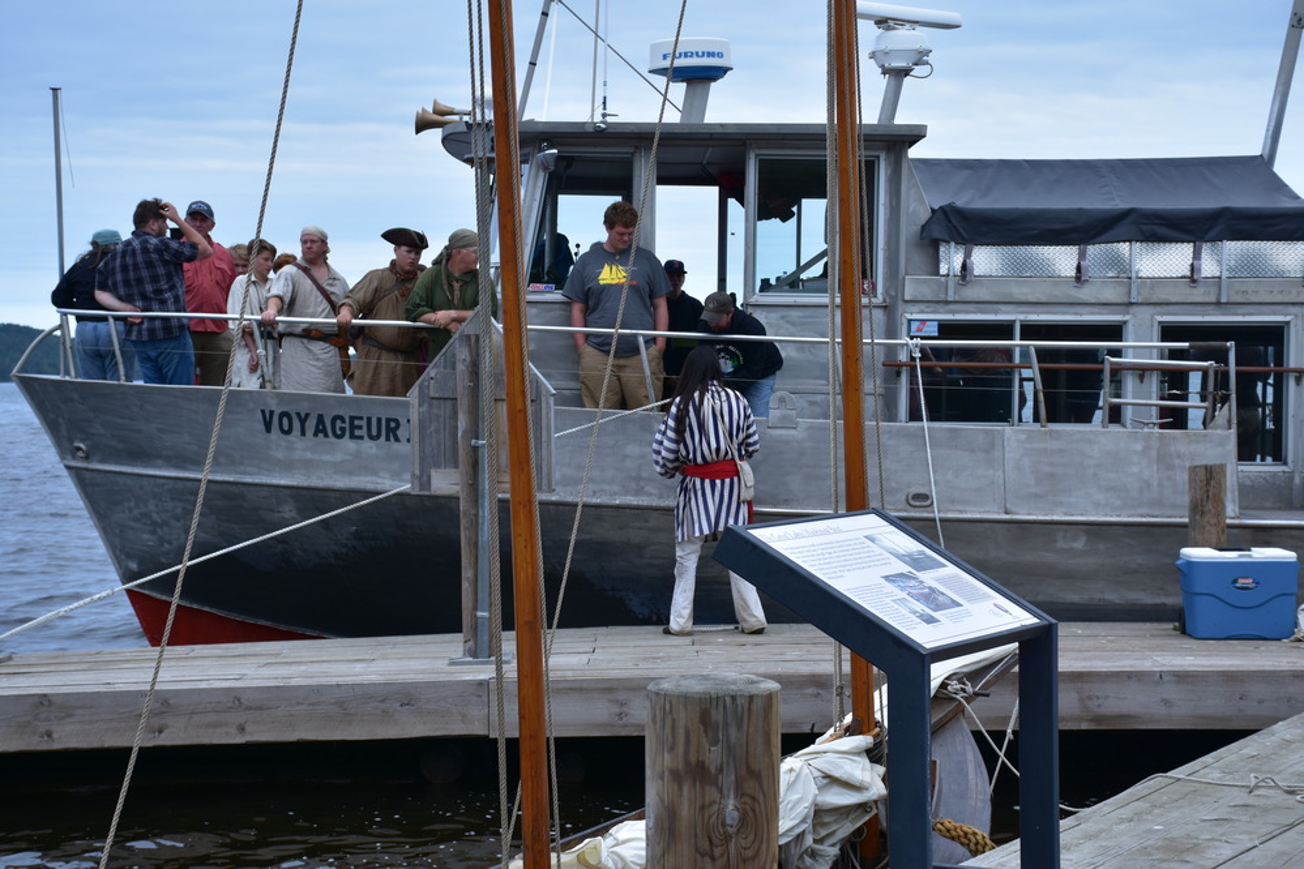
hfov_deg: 27.0
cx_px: 652
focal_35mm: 75
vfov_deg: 18.2
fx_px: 2716
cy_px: 434
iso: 360
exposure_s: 1/500
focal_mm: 50
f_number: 8
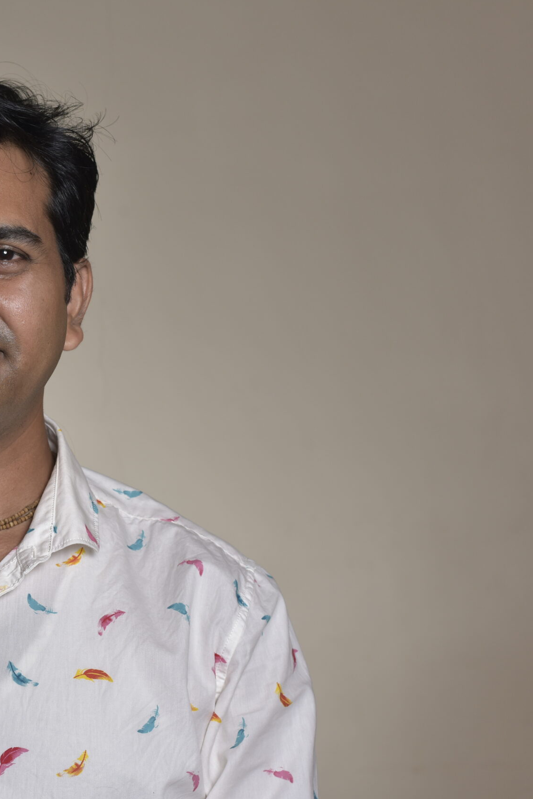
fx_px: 1688
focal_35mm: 76
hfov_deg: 17.4
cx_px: -43
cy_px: 396
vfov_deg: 26.7
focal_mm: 50
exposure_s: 1/200
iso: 320
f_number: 7.1
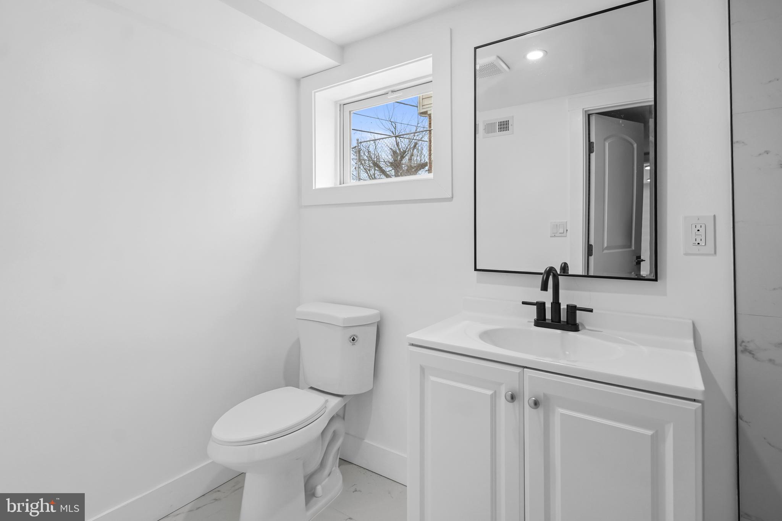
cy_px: 260
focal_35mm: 17
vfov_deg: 70.4
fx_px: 369
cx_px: 391
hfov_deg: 93.3
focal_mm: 17
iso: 320
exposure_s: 1/30
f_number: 3.2
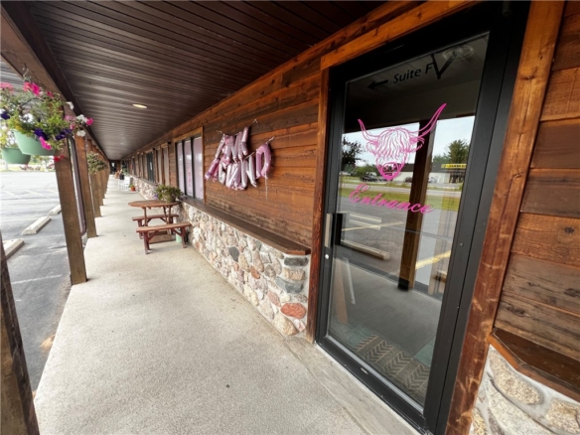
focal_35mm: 13
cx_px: 290
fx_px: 218
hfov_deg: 106.2
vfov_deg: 89.9
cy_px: 218
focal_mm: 1.57
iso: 64
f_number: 1.8
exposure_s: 1/99
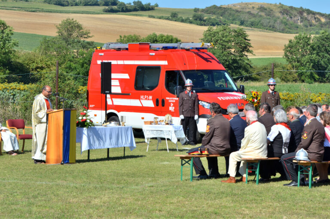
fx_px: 1263
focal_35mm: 138
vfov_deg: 9.9
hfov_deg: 14.9
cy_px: 110
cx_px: 165
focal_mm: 92
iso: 200
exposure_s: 1/400
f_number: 10
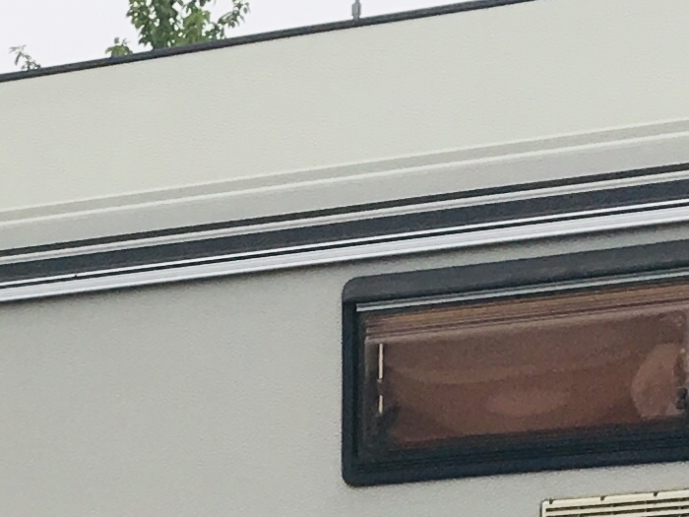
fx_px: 3324
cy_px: 1176
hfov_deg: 11.1
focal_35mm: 167
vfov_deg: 8.3
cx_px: -536
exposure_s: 1/1026
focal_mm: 4.15
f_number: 2.2
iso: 25
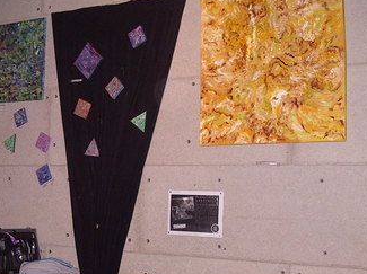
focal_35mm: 72
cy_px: 149
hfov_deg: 26.9
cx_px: 121
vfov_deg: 20.4
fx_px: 763
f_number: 3
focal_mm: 7.8
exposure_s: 1/60
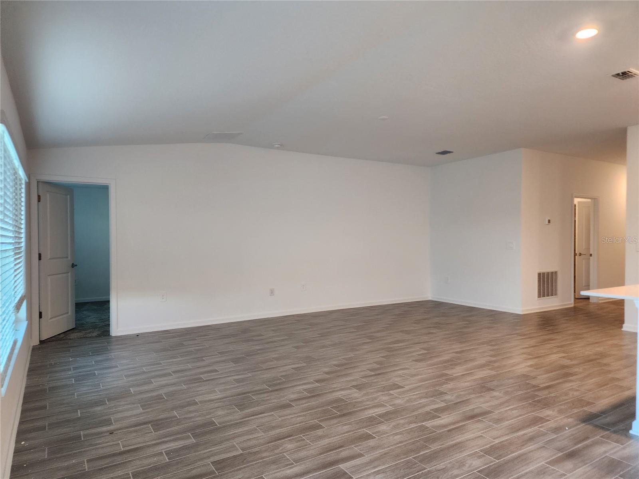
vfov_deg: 58.9
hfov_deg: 73.9
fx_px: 425
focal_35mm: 23
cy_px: 240
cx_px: 320
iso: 320
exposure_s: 1/120
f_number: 1.8
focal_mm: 6.4
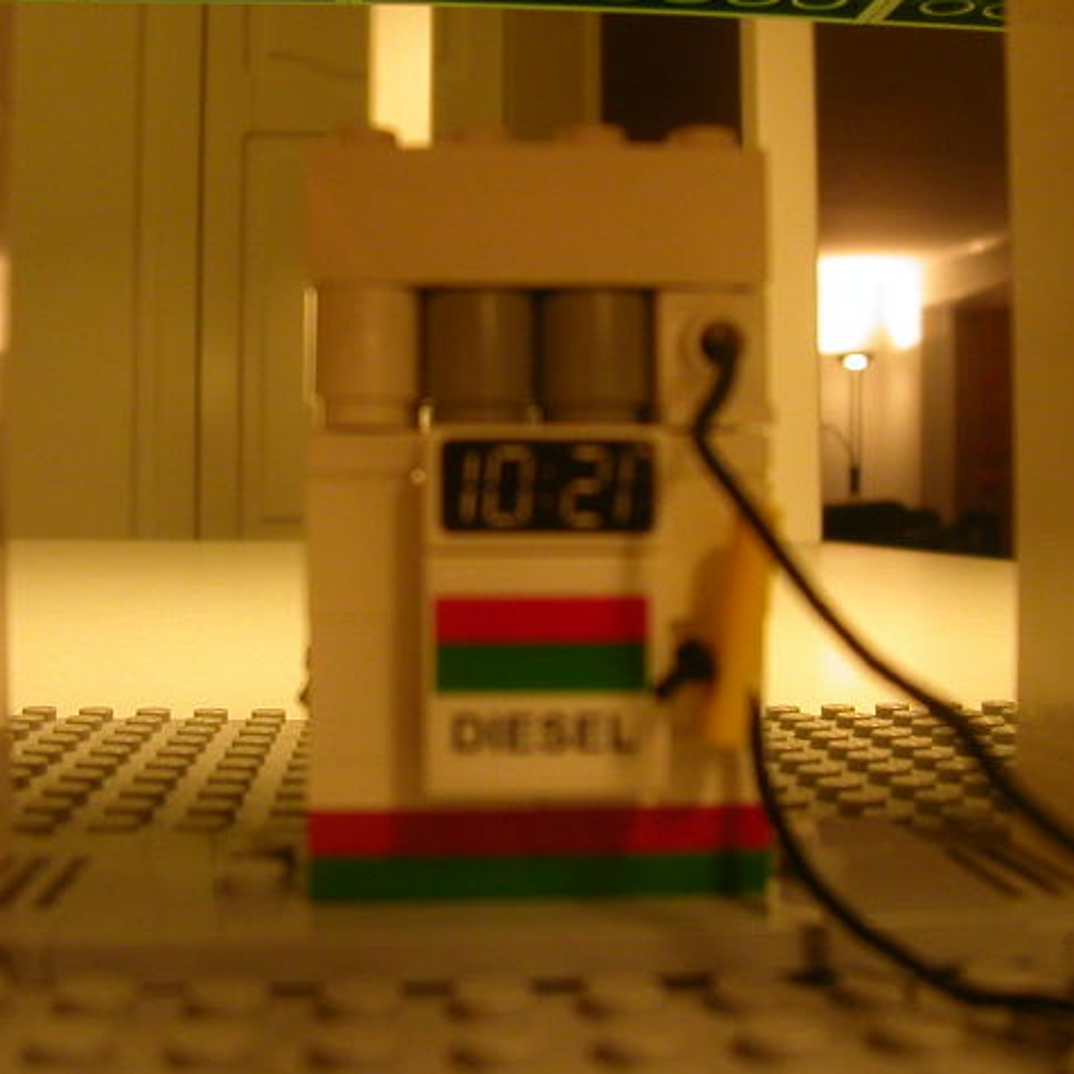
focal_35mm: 44
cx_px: 481
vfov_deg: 38.3
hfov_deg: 38.3
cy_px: 535
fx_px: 1544
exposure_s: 1/26.9
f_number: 2.7
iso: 166
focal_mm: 5.6
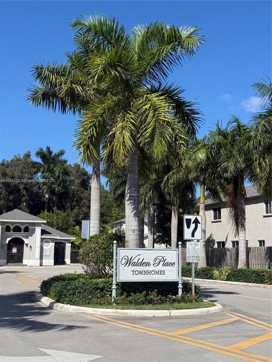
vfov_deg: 39.7
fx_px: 503
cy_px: 181
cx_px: 136
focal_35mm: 48
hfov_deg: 30.3
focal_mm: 6.76
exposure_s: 1/4878
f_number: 1.78
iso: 64
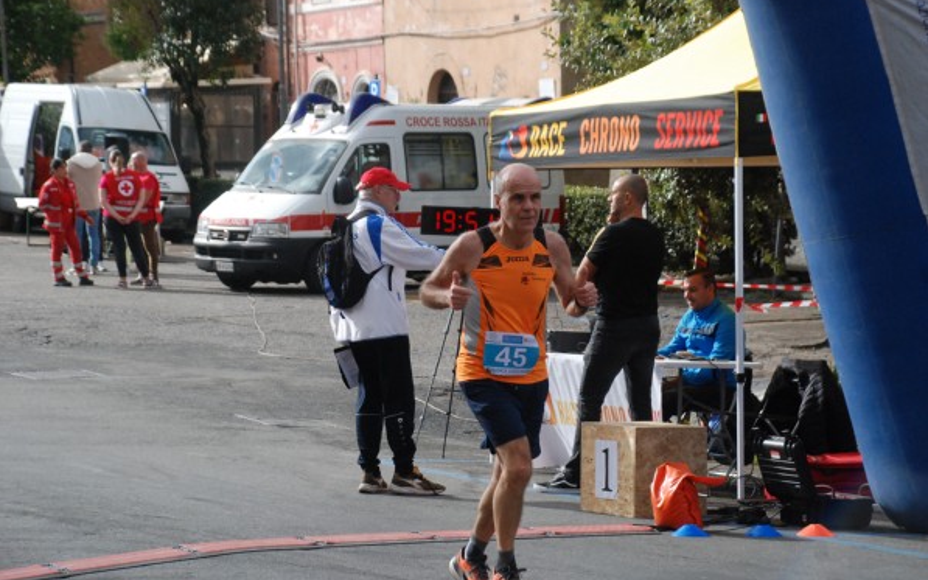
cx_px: 465
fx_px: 2921
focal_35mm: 116
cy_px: 296
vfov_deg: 11.3
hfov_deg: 18.1
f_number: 6.3
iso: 1000
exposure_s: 1/1600
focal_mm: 75
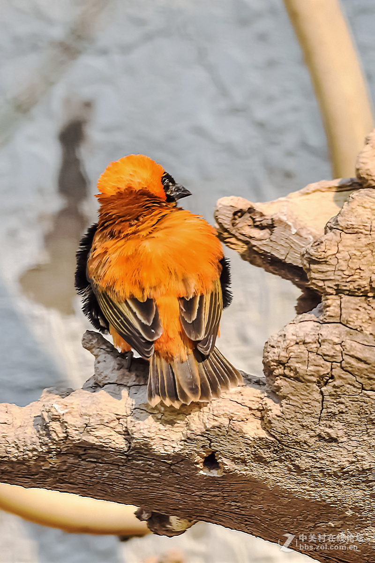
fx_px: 7812
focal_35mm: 500
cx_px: 188
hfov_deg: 2.7
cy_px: 282
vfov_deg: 4.1
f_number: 11
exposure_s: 1/400
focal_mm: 500
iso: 1600
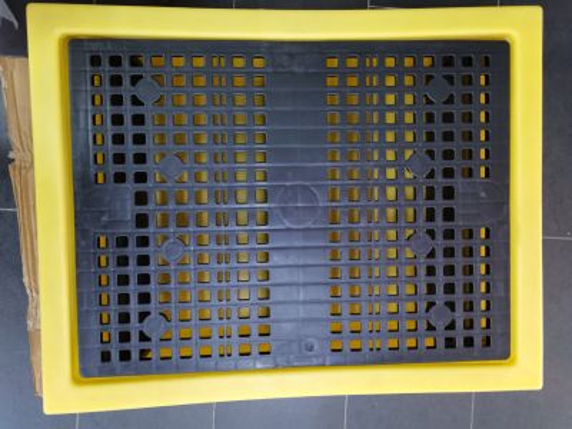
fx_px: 430
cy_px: 214
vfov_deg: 53.1
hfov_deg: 67.3
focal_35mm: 26
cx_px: 286
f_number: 1.8
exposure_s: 1/20
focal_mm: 5.58
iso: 800
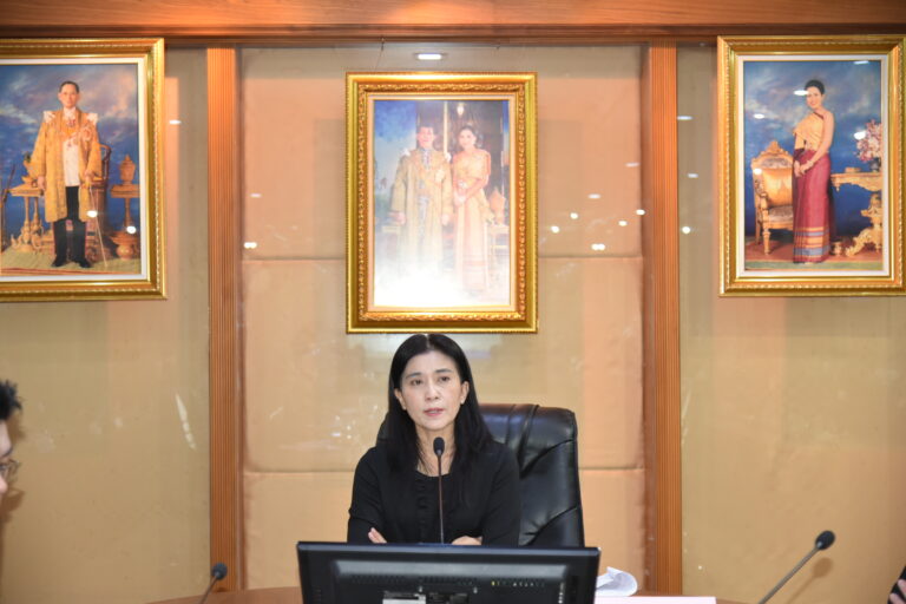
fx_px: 1560
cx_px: 453
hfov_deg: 32.4
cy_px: 302
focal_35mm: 62
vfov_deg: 21.9
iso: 1600
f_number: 4
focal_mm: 62
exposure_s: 1/60
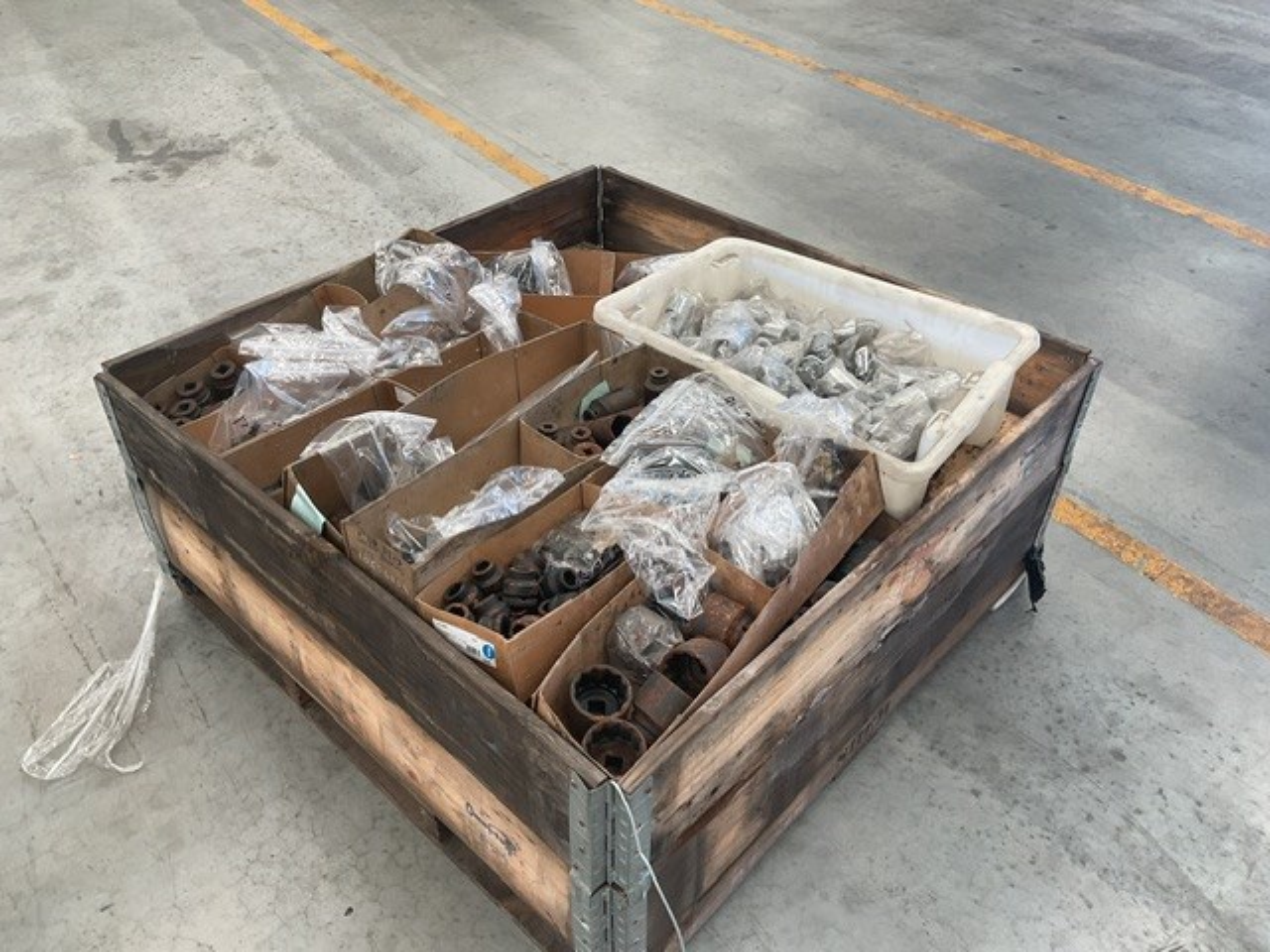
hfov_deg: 61.7
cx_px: 635
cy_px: 476
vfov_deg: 48.2
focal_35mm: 29
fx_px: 1064
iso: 40
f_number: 1.8
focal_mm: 3
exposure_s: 1/60
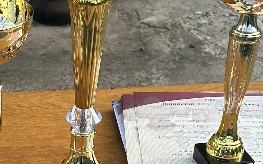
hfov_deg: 19.9
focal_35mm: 102
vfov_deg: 12.5
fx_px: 731
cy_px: 205
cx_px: 15
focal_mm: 5.7
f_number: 1.5
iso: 50
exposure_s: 1/1029
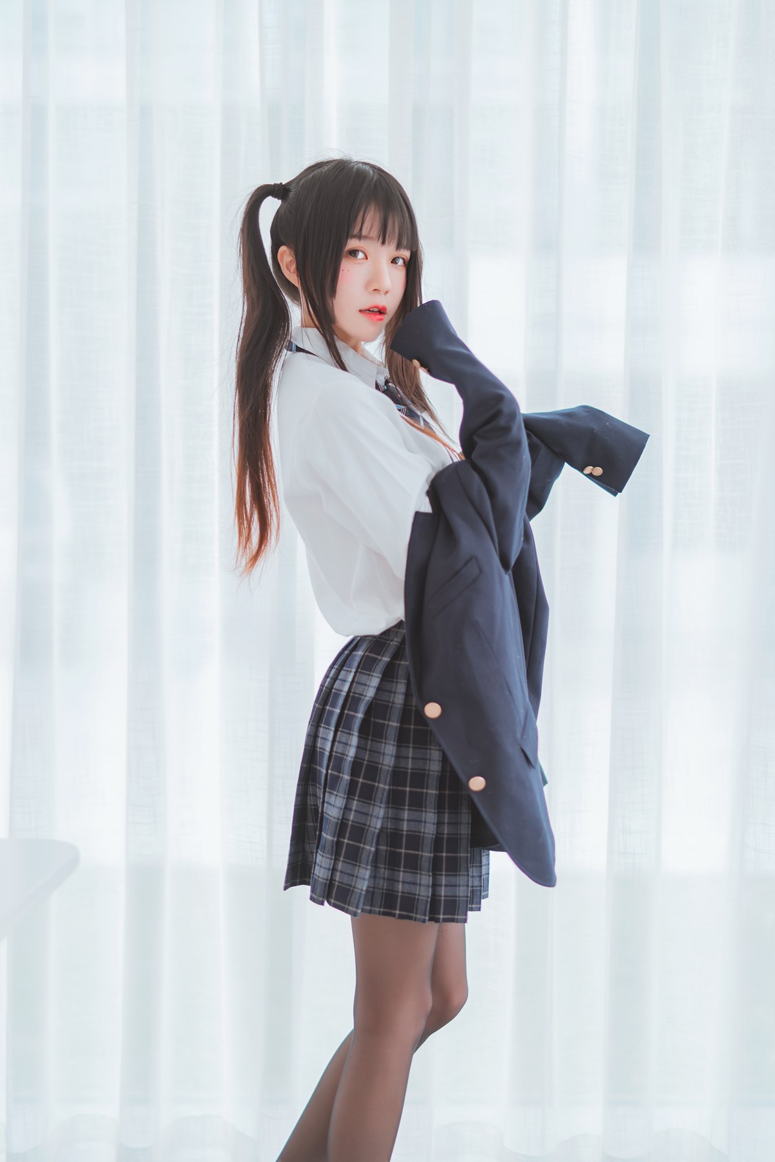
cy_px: 581
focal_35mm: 50
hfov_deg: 27.0
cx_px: 388
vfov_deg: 39.6
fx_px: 1614
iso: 100
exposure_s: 1/250
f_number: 1.4
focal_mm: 50
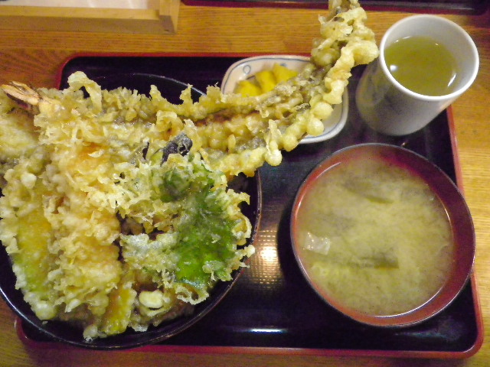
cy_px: 184
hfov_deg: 63.4
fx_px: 396
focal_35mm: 28
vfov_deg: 49.7
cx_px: 245
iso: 800
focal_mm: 4.9
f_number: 2.6
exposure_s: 1/30
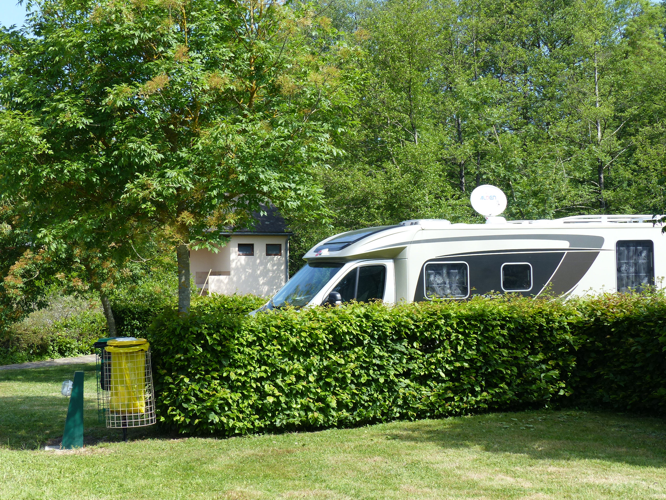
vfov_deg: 23.3
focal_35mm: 63
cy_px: 250
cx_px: 333
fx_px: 1212
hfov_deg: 30.7
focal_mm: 11.4
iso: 100
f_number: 4
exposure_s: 1/400
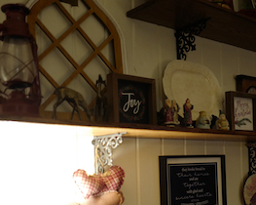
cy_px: 164
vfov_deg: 24.9
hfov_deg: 30.9
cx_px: 196
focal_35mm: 60
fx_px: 454
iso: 1000
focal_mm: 28
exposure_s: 1/60
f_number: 1.7
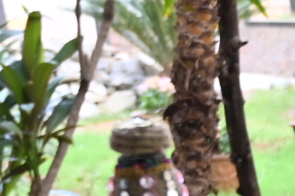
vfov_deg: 6.9
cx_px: 770
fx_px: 1603
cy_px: 331
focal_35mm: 196
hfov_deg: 9.1
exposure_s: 1/80
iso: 500
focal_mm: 25.5
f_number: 4
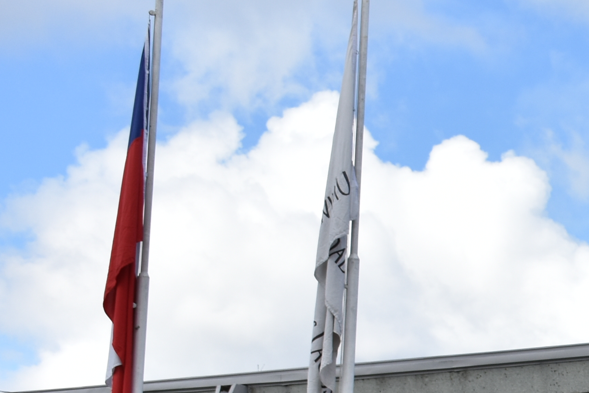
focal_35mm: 136
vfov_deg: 9.9
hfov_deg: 13.7
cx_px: 1007
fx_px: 2225
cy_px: 466
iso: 220
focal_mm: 26
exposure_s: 1/500
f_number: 8
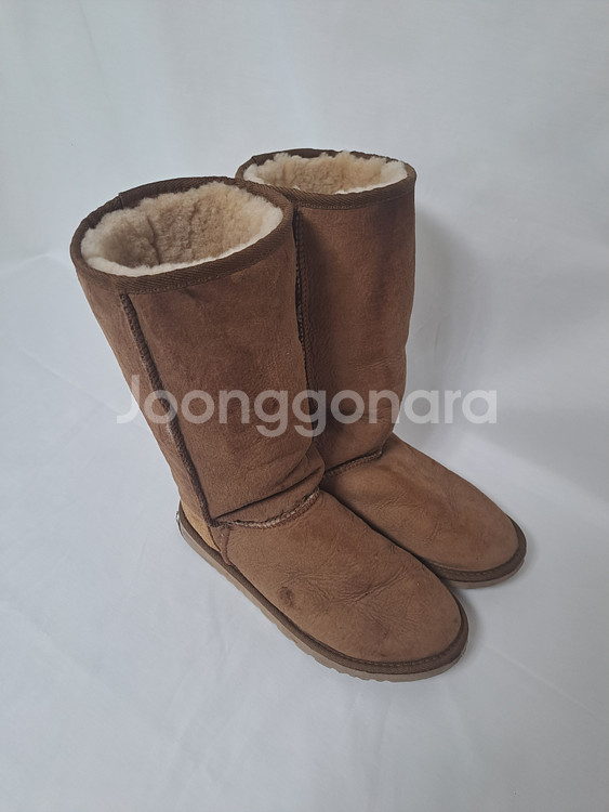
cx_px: 304
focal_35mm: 25
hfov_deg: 54.9
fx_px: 586
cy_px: 406
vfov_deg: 69.4
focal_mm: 4.65
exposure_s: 1/50
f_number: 1.8
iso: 100
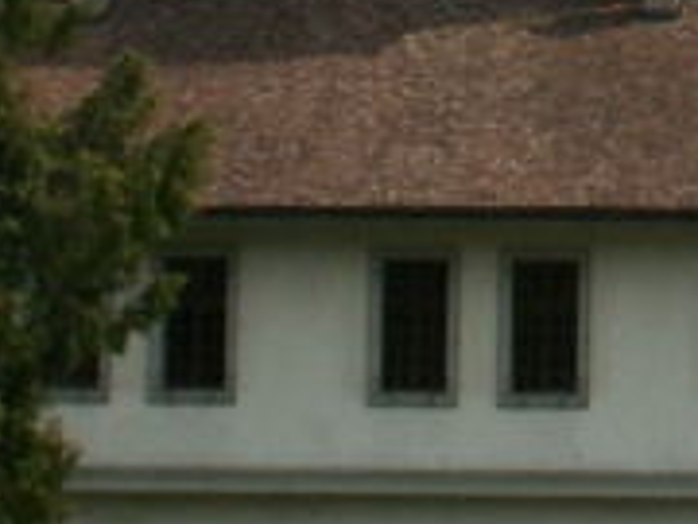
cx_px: 869
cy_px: -182
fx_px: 4013
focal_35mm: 199
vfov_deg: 7.4
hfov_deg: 9.8
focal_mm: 5.86
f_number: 8
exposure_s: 1/200
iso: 50
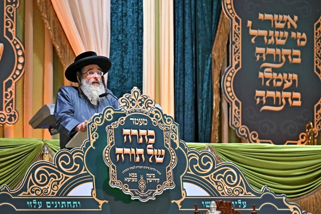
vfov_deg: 4.6
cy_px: 107
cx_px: 160
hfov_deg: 6.9
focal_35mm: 300
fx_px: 2674
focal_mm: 200
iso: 400
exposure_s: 1/250
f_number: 2.8
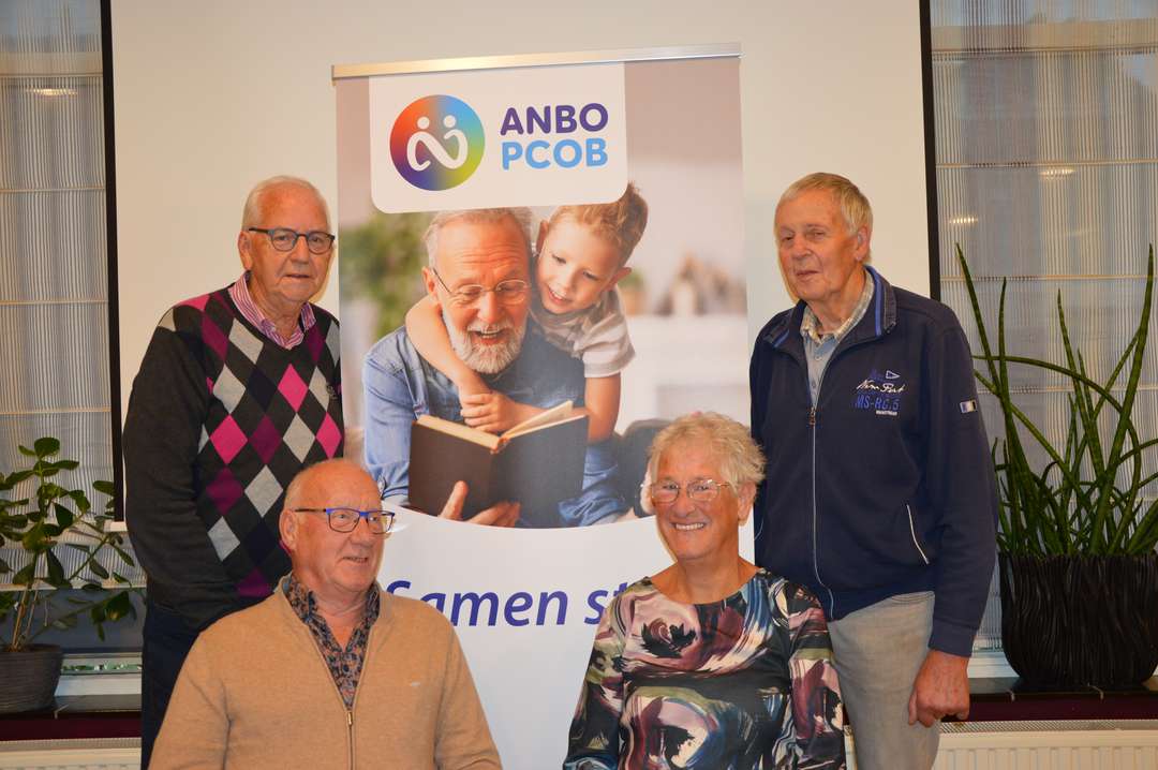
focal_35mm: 33
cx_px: 579
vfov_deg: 39.9
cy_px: 385
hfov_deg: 57.3
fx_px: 1061
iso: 500
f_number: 3.8
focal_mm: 22
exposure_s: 1/60
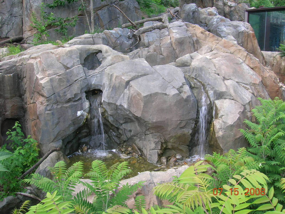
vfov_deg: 41.8
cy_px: 107
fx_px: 280
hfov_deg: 54.0
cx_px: 142
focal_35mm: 34
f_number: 4.9
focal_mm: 5.7
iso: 50
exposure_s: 1/31.5
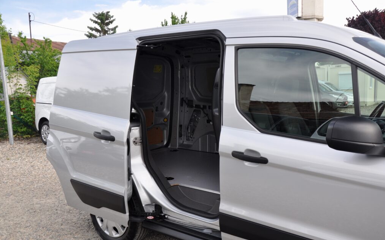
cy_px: 126
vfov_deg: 37.2
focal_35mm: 34
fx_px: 357
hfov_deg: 56.7
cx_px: 194
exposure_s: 1/200
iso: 500
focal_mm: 22
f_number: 7.1
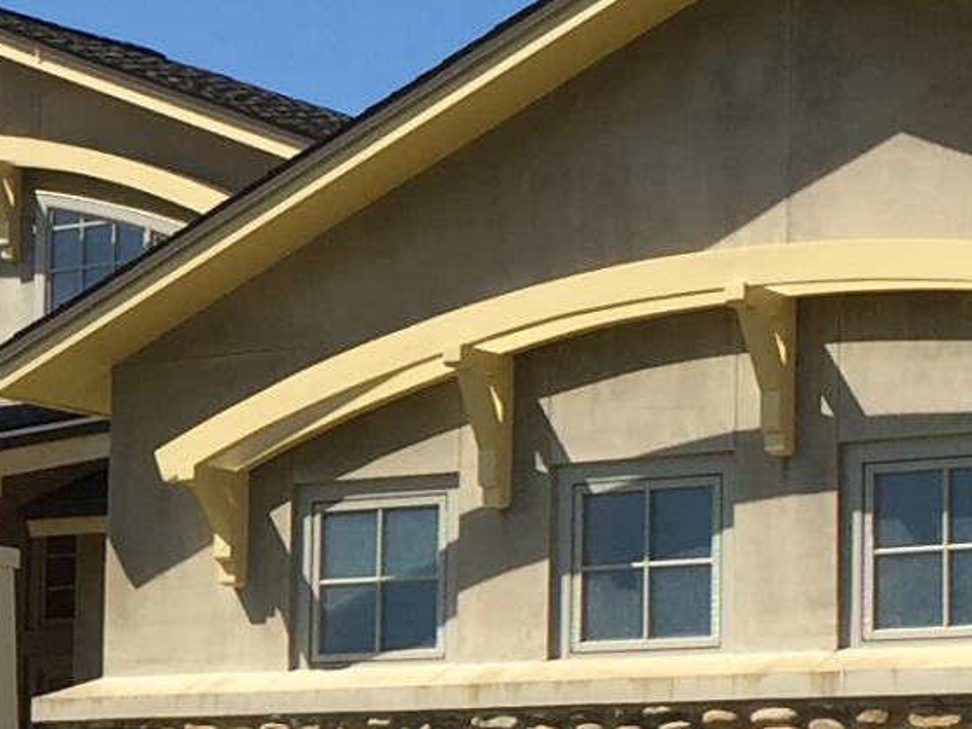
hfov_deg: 12.4
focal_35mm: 155
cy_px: 587
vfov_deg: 9.6
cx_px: -241
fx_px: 4353
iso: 32
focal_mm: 4.15
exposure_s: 1/1980
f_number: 2.2
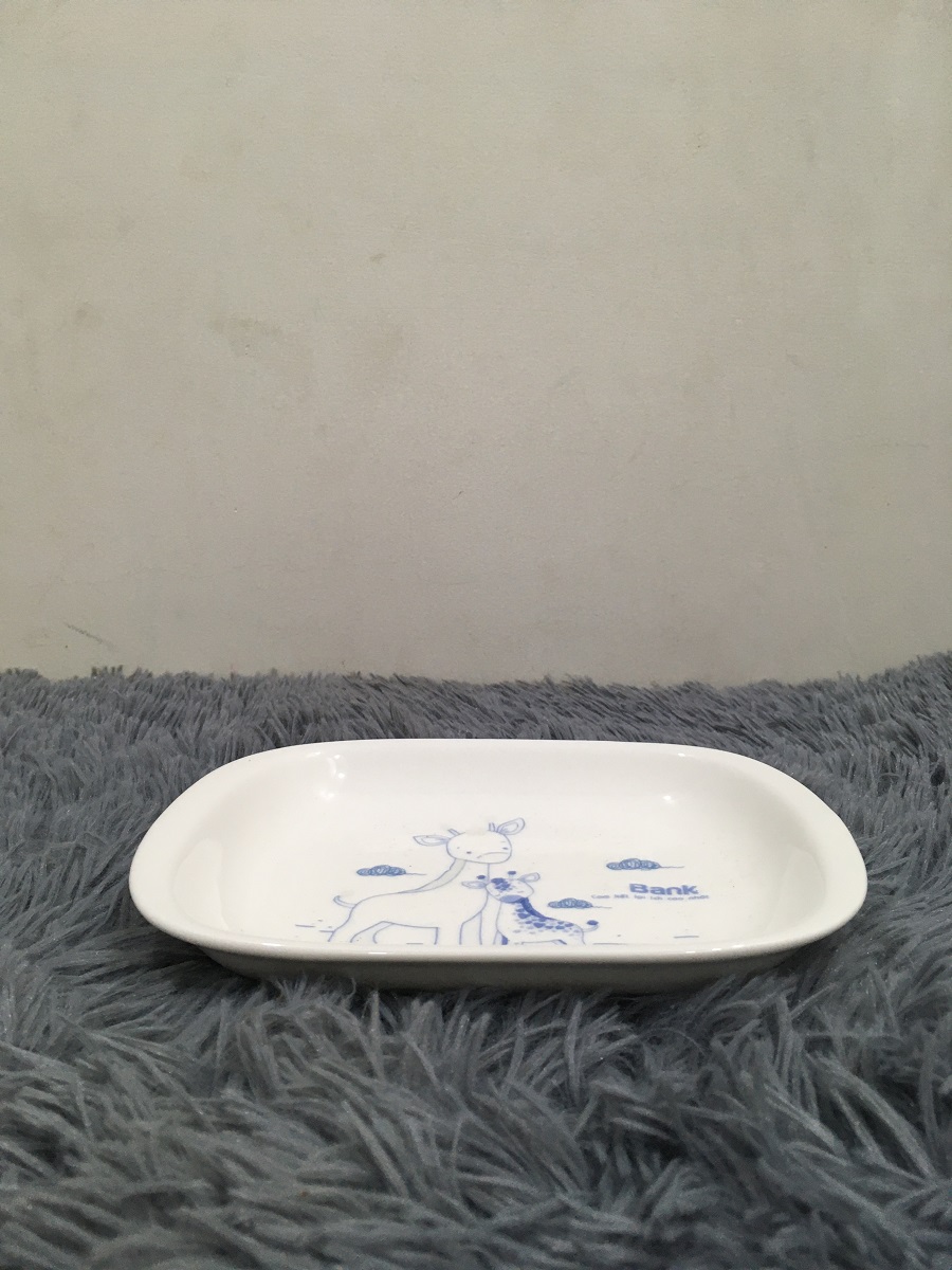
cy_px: 635
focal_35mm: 29
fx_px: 1063
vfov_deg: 61.7
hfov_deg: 48.2
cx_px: 476
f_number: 2.2
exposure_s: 1/33
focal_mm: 4.15
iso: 50
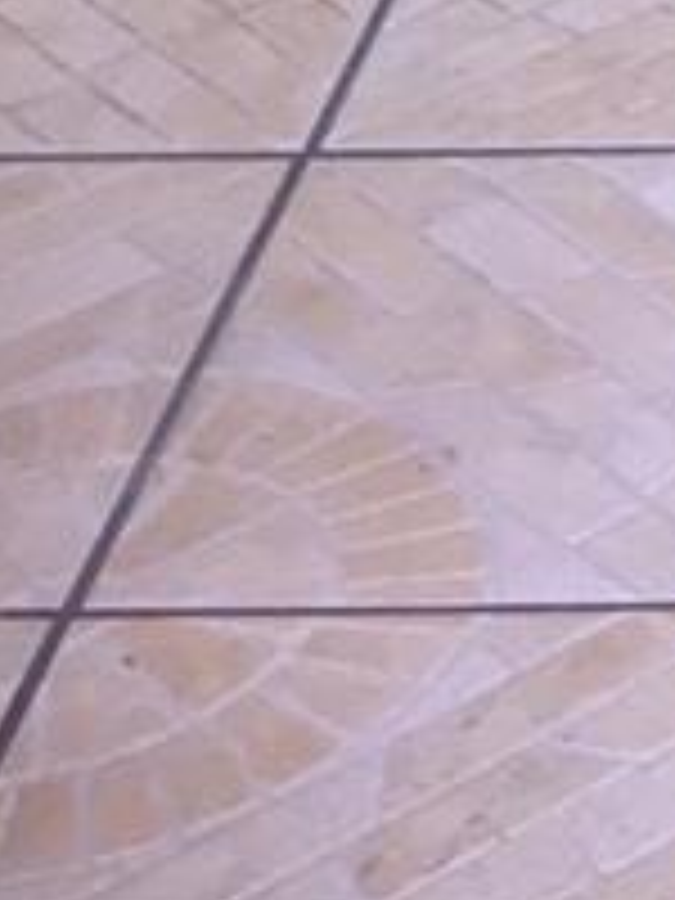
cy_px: -1773
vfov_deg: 9.2
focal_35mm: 174
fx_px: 4524
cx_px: 1688
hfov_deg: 7.8
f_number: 2.2
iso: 64
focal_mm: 4.15
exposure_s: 1/30
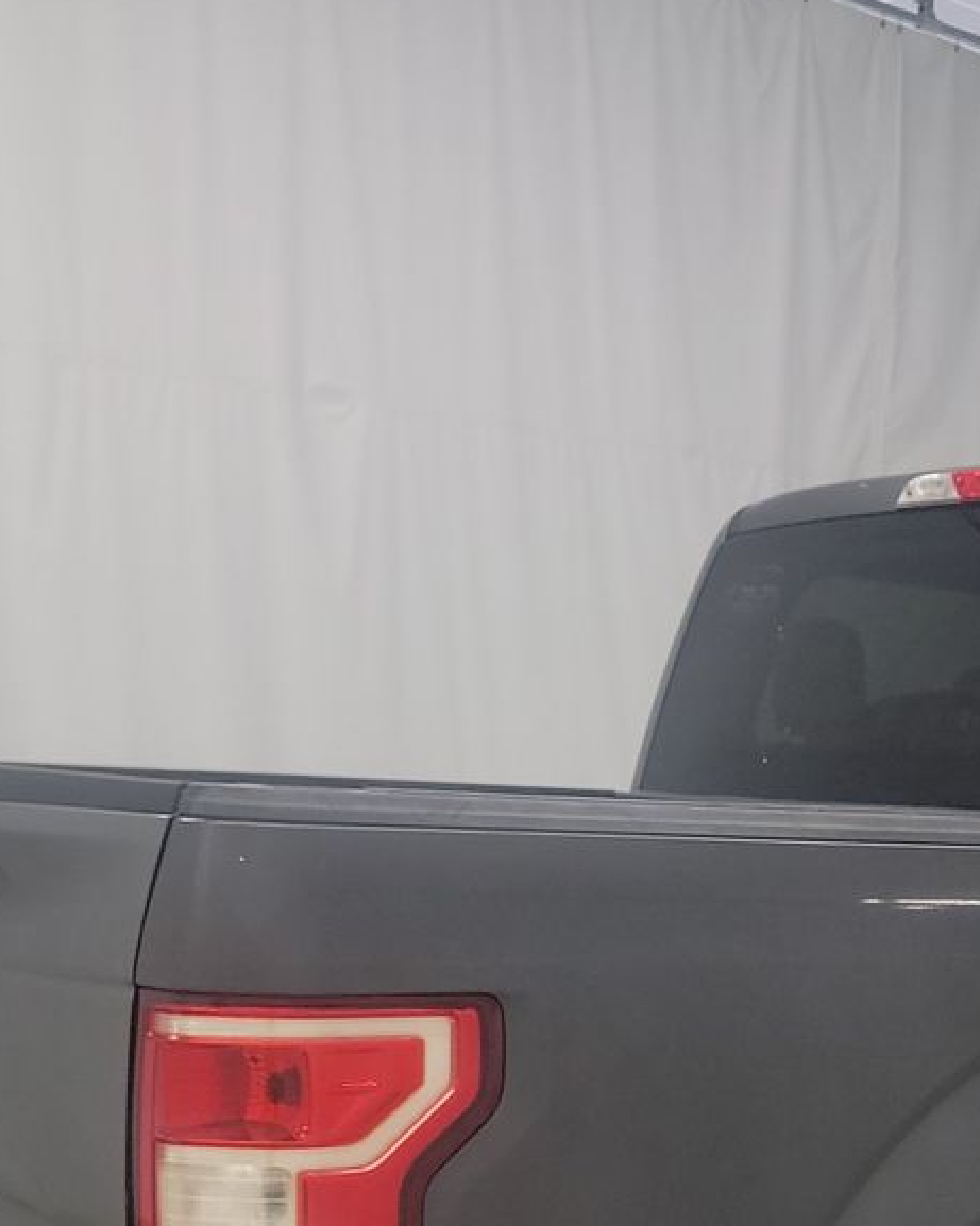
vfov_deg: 27.7
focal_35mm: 65
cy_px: 1175
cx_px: 937
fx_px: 2358
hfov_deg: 22.7
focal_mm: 6.7
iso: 221
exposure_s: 1/59
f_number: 1.8
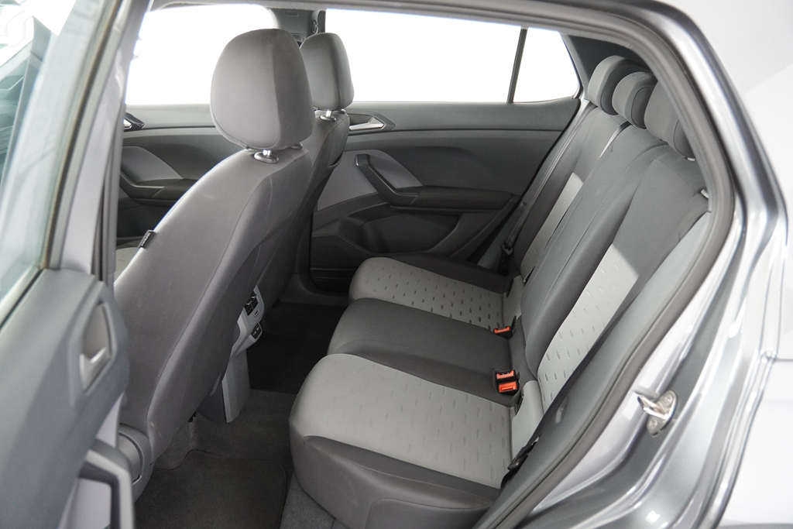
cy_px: 264
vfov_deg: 41.7
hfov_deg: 59.5
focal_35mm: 32
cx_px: 396
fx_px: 694
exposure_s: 1/160
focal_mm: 21
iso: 2500
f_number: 2.8
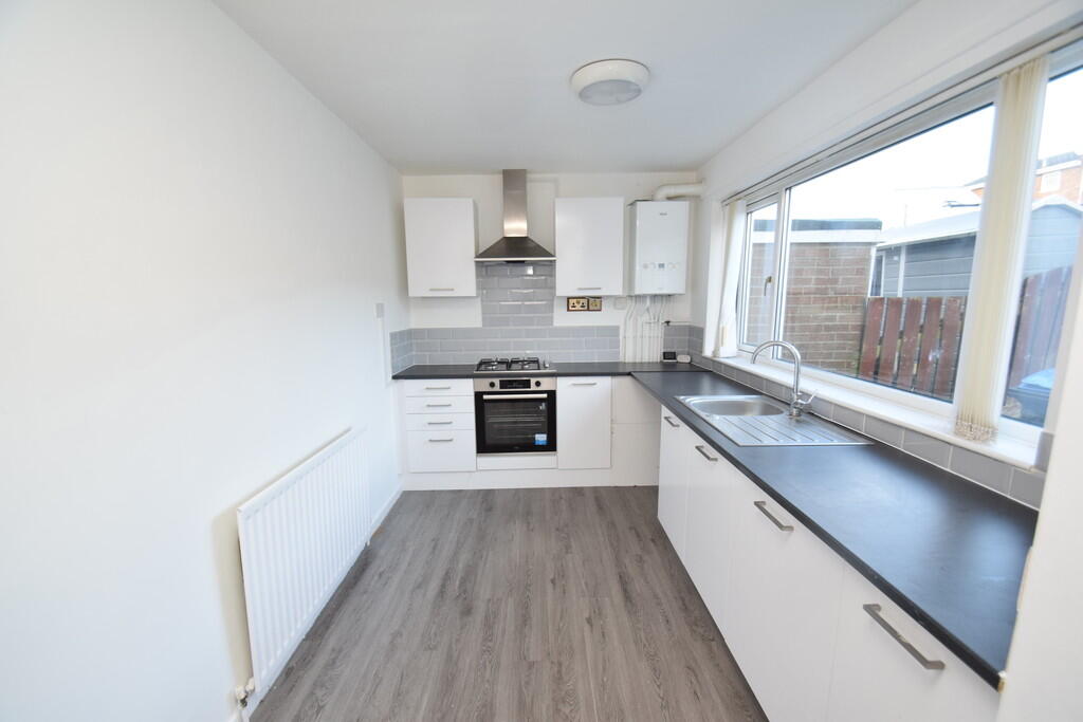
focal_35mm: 15
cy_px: 361
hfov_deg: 100.4
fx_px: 451
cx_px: 542
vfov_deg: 77.3
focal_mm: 10
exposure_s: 1/125
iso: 800
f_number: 5.6
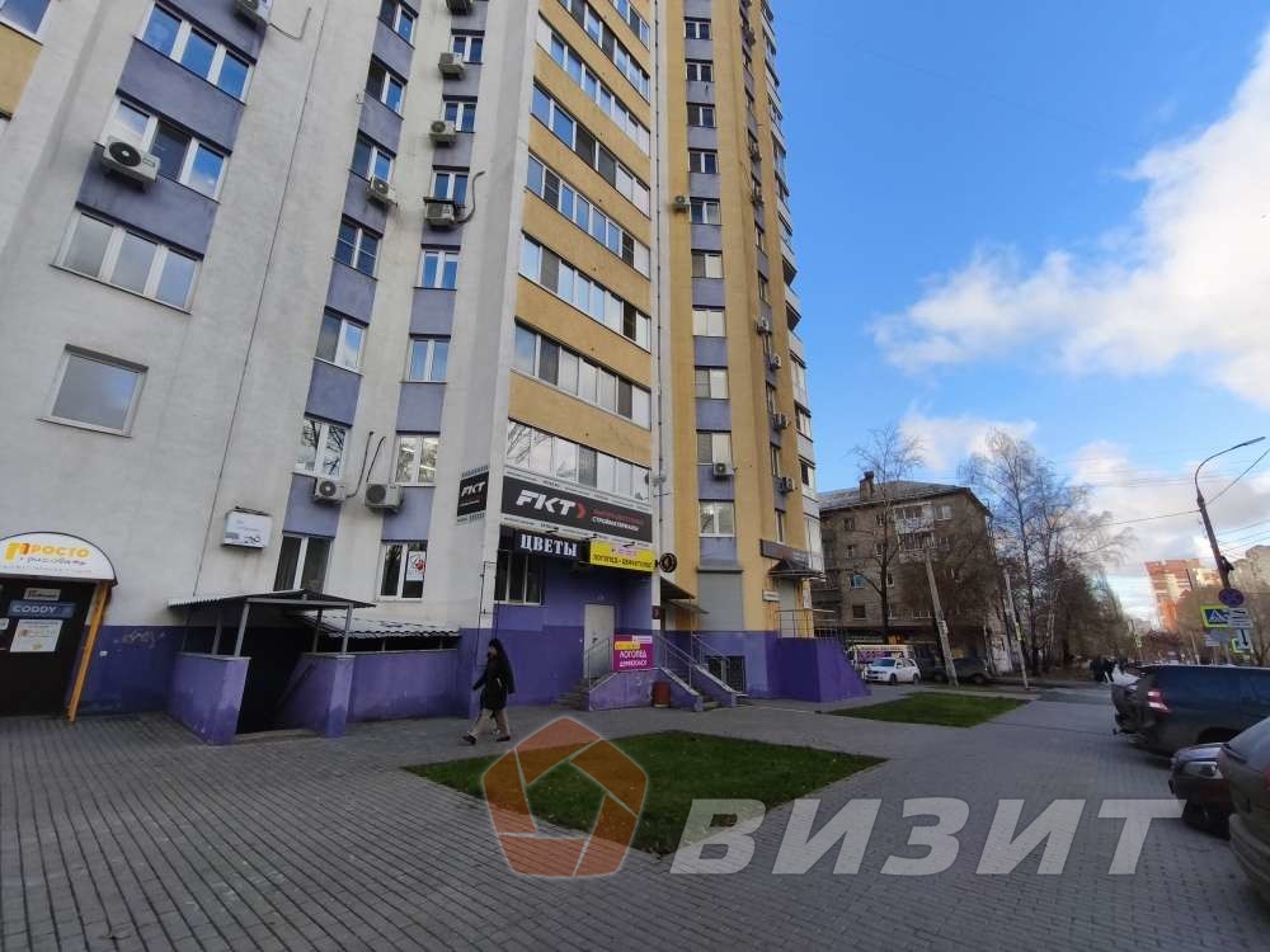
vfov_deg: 81.7
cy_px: 476
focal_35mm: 15
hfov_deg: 98.2
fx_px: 550
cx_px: 635
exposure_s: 1/574
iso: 50
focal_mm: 1.91
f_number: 2.2
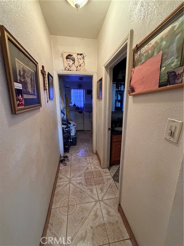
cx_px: 92
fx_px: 99
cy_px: 123
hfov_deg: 85.7
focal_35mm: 14
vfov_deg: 102.1
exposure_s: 1/60
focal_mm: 2.22
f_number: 2.2
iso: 640
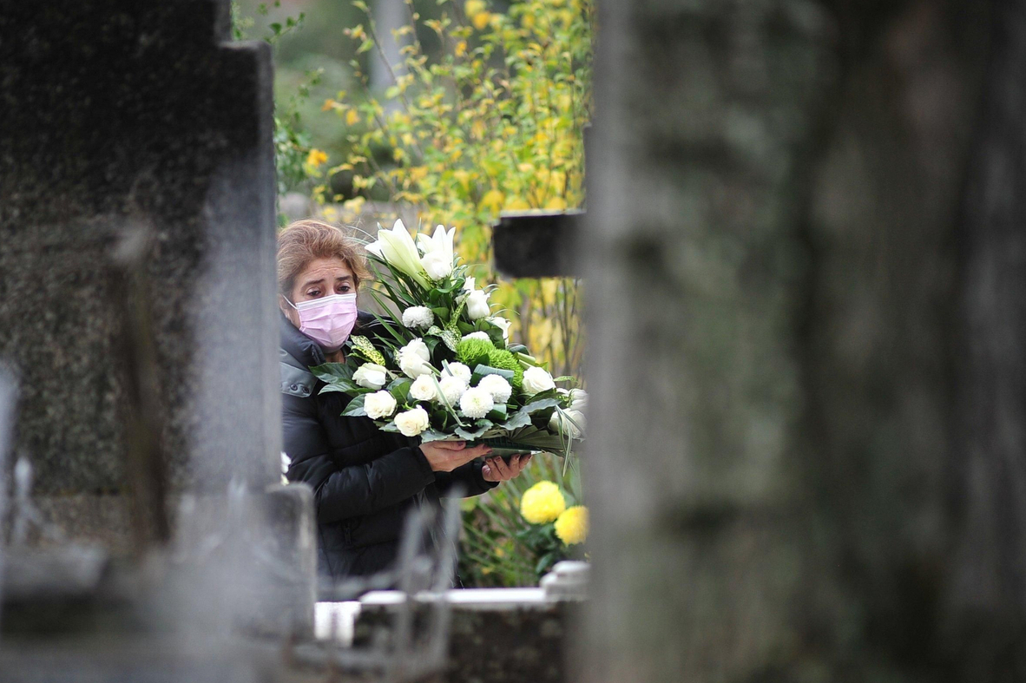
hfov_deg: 5.1
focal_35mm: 406
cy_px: 418
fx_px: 11566
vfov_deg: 3.4
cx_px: 432
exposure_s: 1/1600
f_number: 2.8
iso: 500
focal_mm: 300
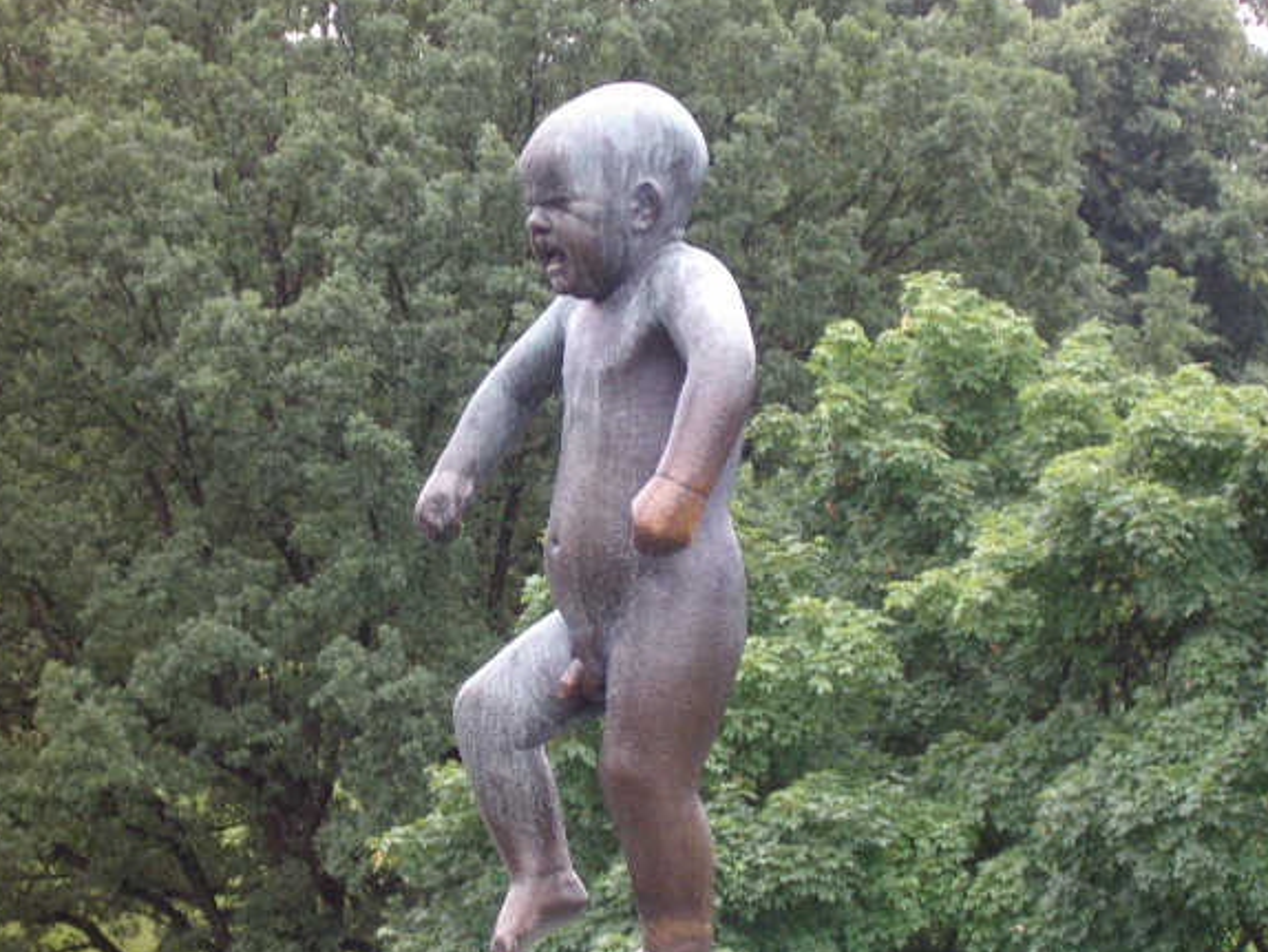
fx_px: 4654
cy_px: 433
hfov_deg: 15.5
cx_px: 568
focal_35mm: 127
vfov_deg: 11.7
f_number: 5
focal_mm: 17.4
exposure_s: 1/40
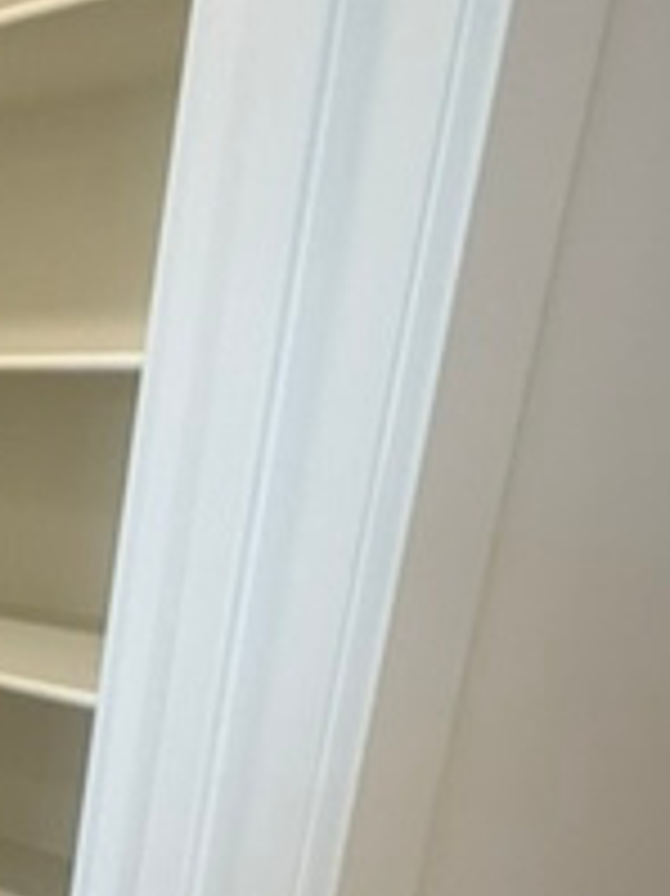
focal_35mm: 54
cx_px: -535
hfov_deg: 19.8
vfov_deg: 33.1
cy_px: 855
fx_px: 1395
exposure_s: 1/120
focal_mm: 2.22
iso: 200
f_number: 2.2
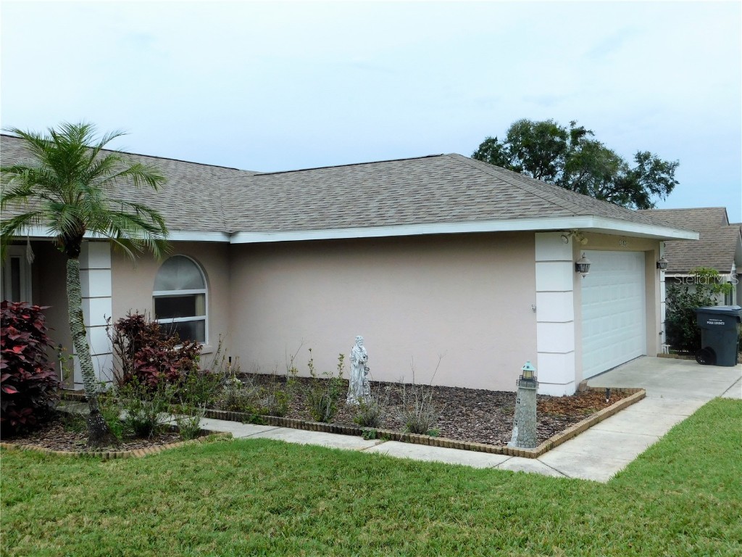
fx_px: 772
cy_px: 278
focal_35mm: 36
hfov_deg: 51.4
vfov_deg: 39.7
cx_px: 371
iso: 125
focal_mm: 6.3
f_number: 3.5
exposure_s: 1/500
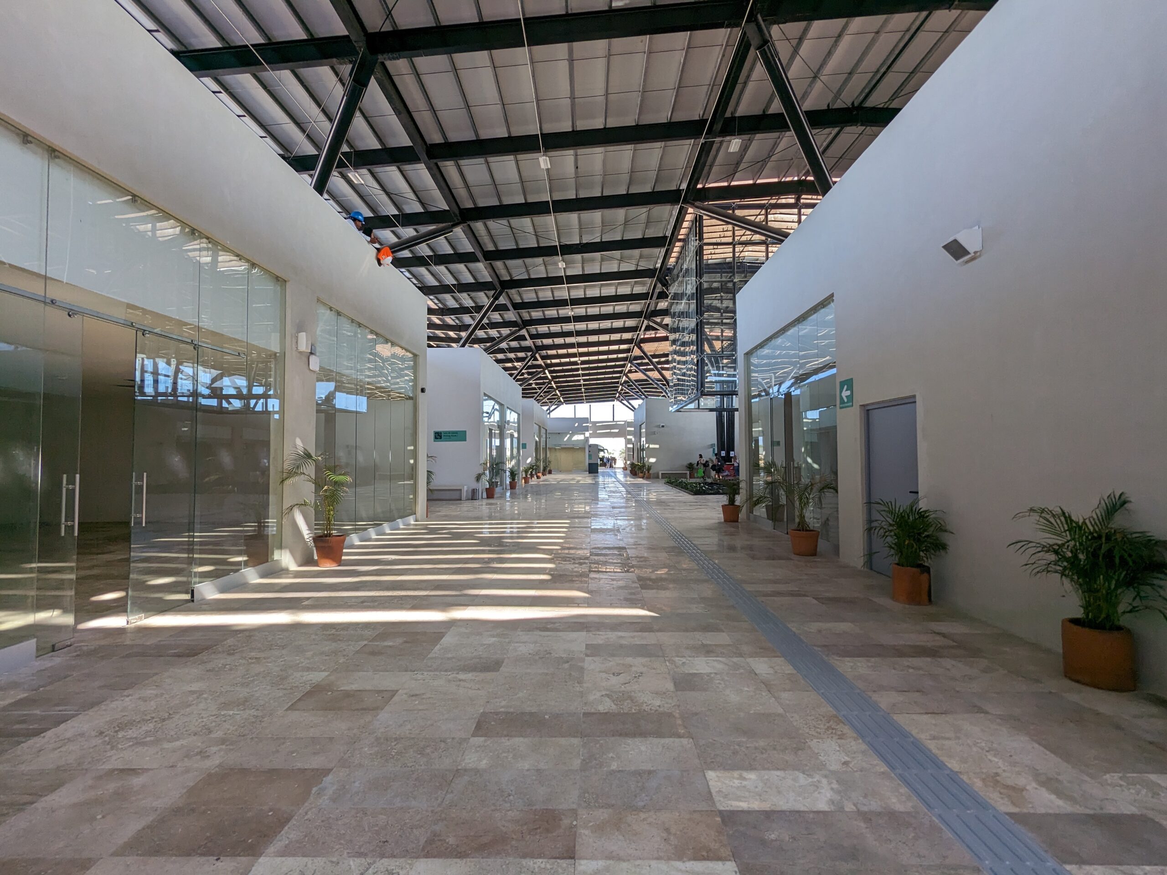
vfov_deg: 78.1
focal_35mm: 16
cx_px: 584
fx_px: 539
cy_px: 438
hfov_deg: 94.5
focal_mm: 2.35
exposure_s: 1/284
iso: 68
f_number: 2.2
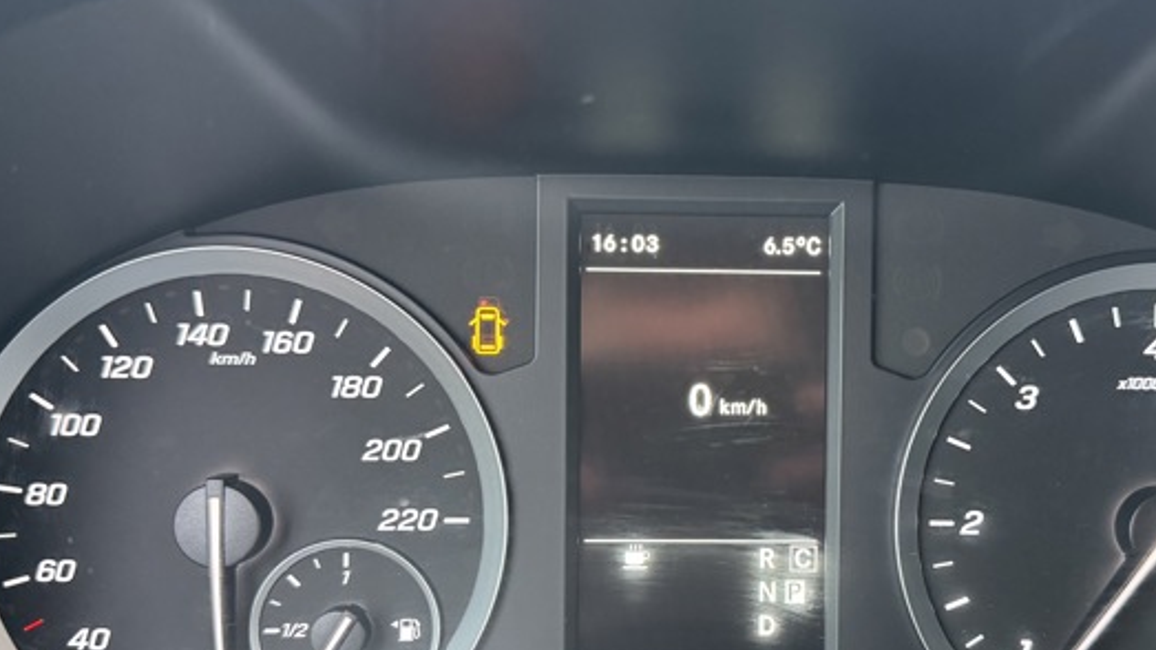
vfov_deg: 29.6
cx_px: 714
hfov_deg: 50.0
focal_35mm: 40
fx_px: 1226
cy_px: 409
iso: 800
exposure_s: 1/60
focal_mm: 6.76
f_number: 1.78
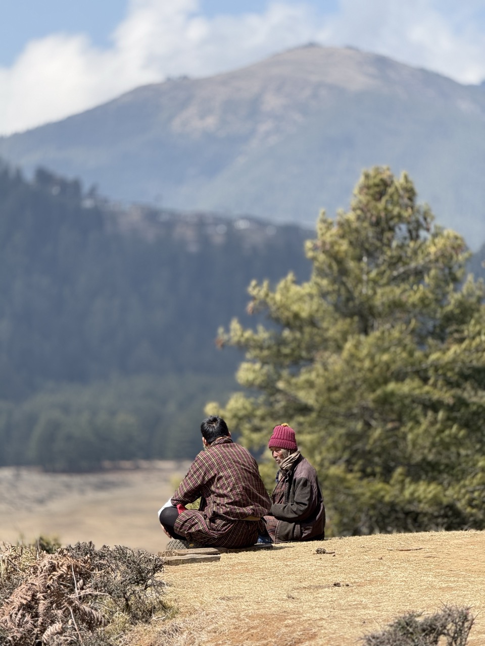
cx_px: 242
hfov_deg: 12.3
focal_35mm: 120
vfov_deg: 16.4
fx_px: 2242
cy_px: 323
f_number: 2.8
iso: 64
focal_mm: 15.66
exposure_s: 1/1048
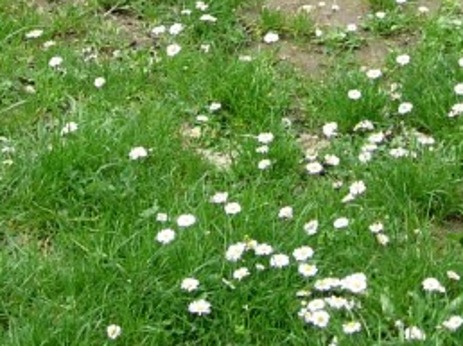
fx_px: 1577
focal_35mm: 118
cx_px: 153
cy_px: -170
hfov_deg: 16.7
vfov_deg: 12.0
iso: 64
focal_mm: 7.8
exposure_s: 1/373
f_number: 2.8
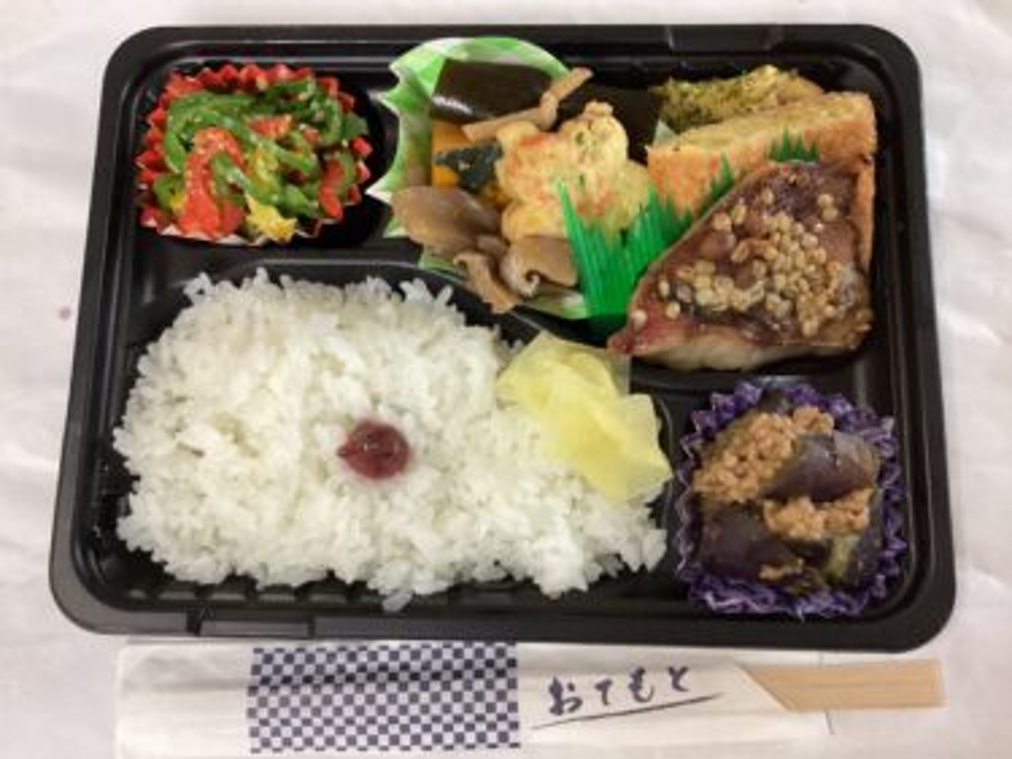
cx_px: 506
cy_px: 380
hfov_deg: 58.4
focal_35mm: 31
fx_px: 906
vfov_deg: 45.4
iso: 250
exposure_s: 1/60
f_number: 2.4
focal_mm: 3.3
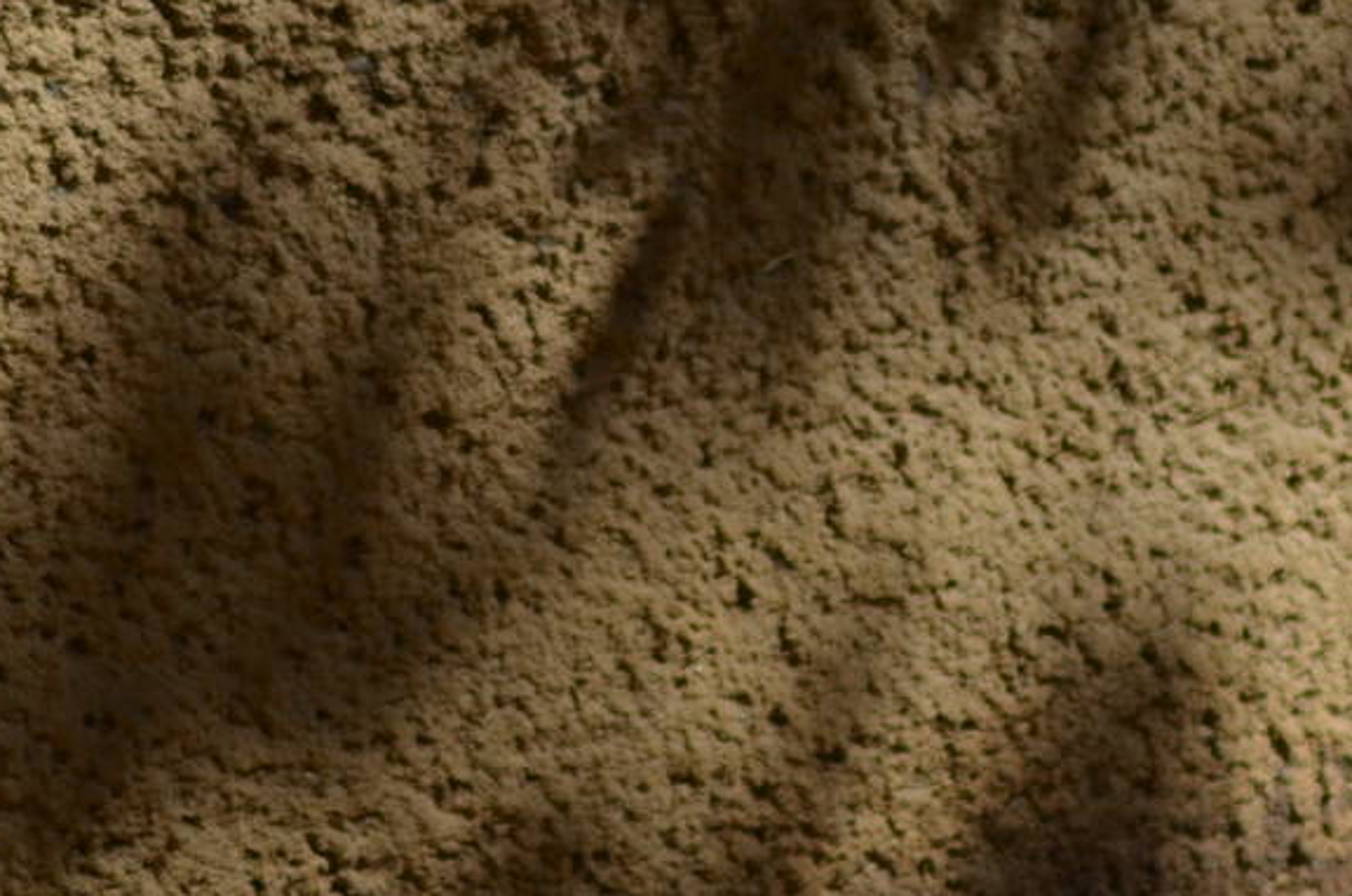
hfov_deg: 1.9
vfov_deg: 1.3
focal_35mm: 1083
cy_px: 1222
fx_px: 40604
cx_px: 1061
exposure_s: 1/2000
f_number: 5.6
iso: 280
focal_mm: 260
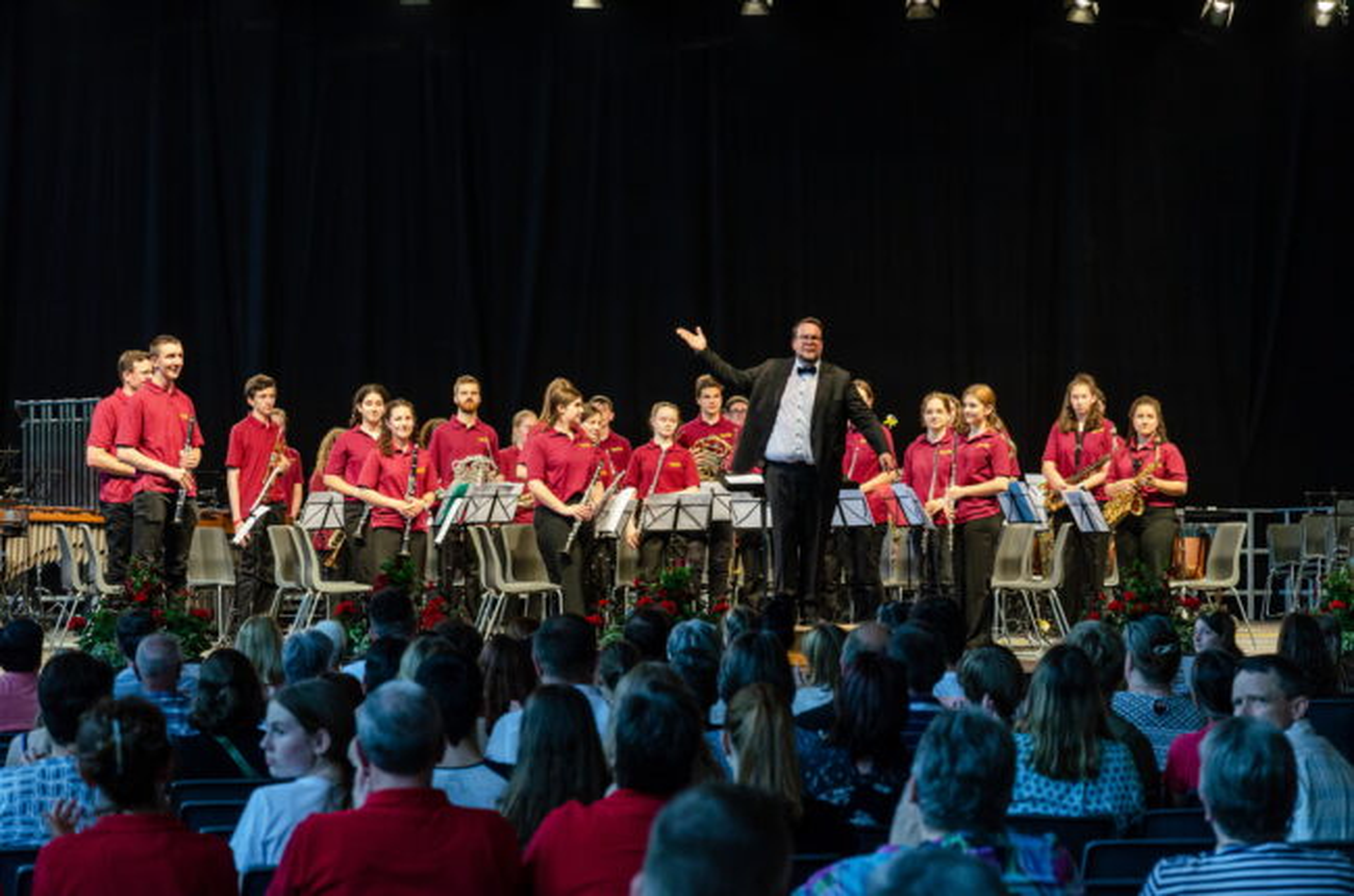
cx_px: 677
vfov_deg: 15.1
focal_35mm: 90
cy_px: 448
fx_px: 3377
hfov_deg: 22.7
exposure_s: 1/100
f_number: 4.5
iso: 800
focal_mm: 60
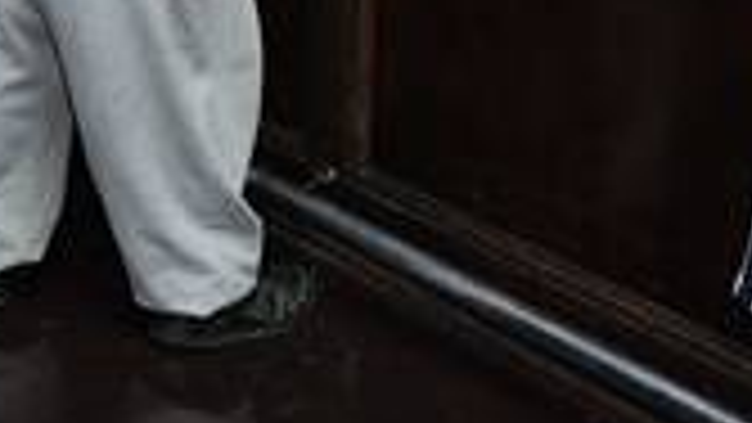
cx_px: -414
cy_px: -315
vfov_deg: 11.3
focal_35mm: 100
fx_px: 1994
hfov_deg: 18.6
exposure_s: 1/100
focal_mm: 29
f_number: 5
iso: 1000
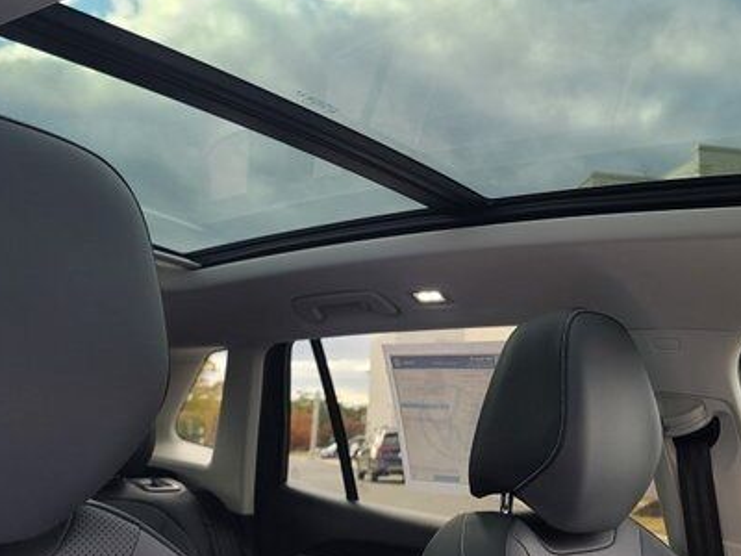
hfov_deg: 46.8
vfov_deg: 35.8
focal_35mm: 40
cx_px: 395
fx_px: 856
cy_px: 208
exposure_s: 1/60
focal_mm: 7
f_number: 1.8
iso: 50
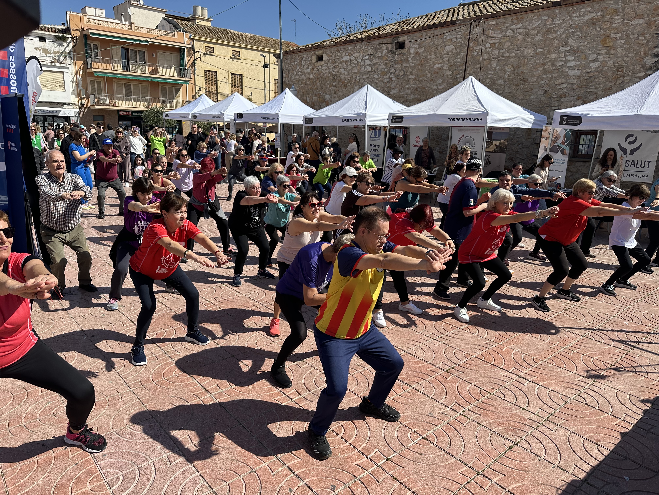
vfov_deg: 56.8
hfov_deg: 71.6
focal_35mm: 24
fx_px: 457
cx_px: 330
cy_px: 248
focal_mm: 6.86
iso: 80
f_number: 1.78
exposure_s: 1/4184
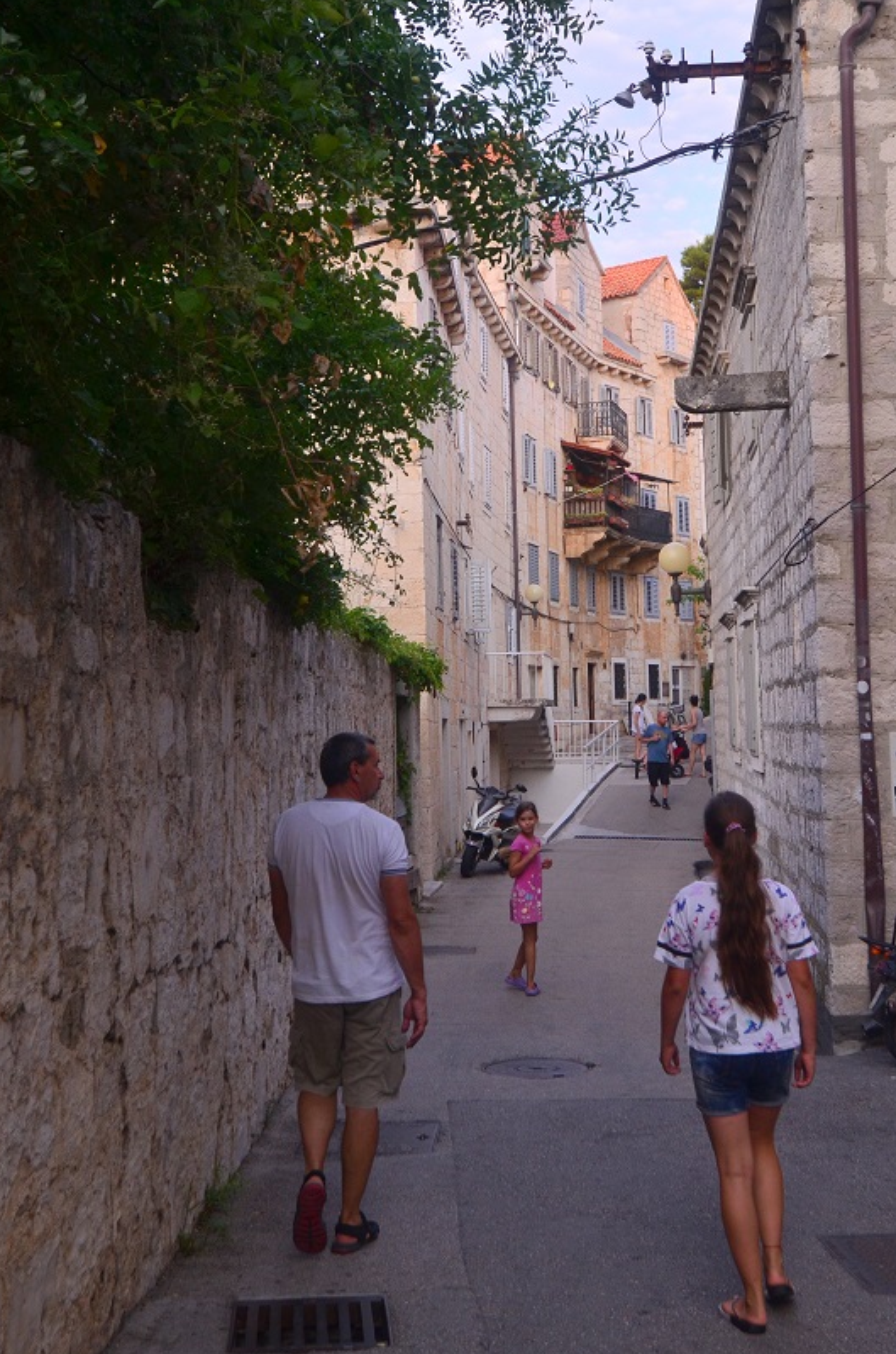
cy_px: 621
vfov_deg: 43.7
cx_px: 485
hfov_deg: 29.7
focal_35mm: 45
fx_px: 1688
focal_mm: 24
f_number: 5.6
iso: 400
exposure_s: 1/160
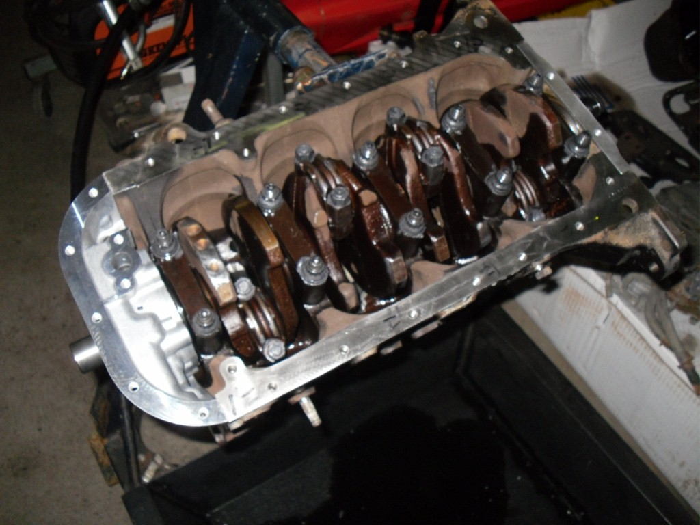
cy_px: 262
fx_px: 708
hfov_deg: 52.6
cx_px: 350
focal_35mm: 35
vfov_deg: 40.7
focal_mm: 6.3
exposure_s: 1/45
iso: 400
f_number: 7.6
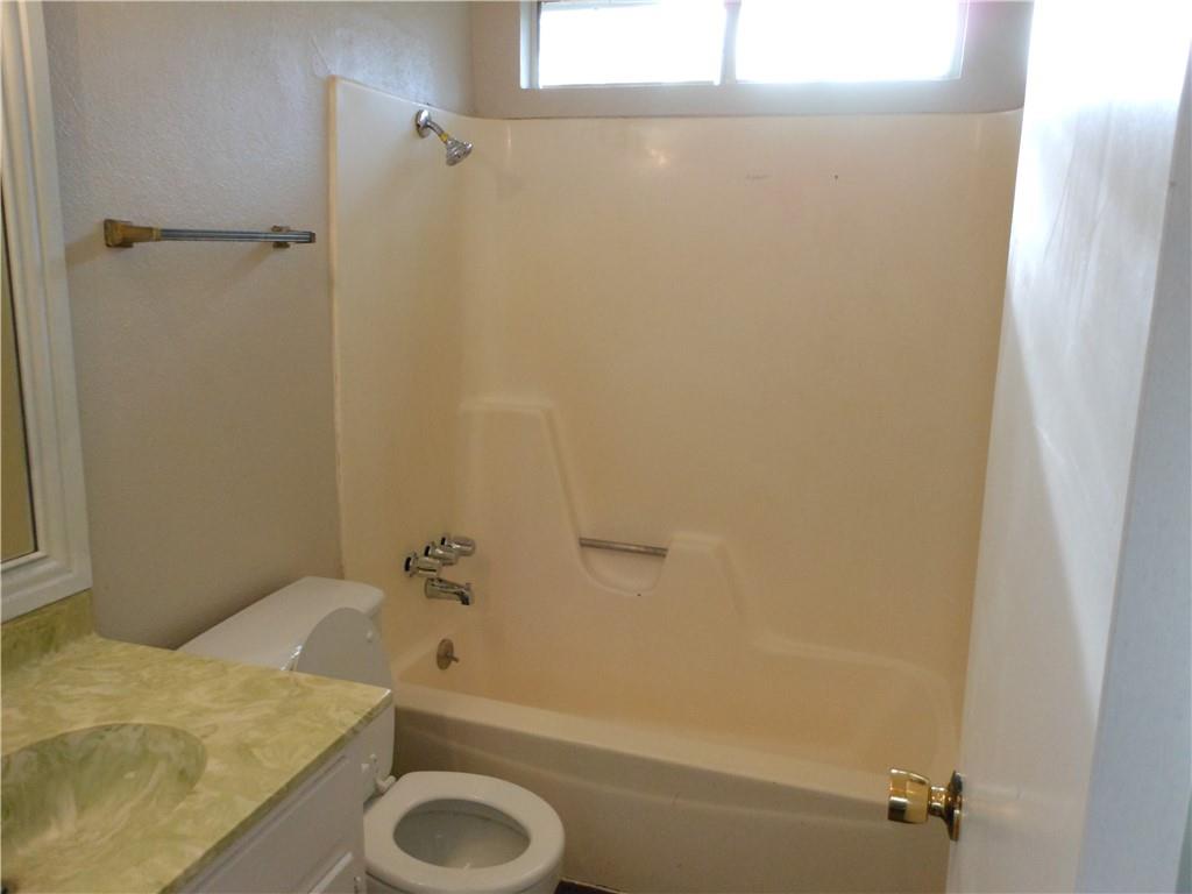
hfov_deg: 63.4
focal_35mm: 28
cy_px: 447
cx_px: 596
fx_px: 964
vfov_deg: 49.7
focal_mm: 5
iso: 400
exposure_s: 1/80
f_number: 3.7
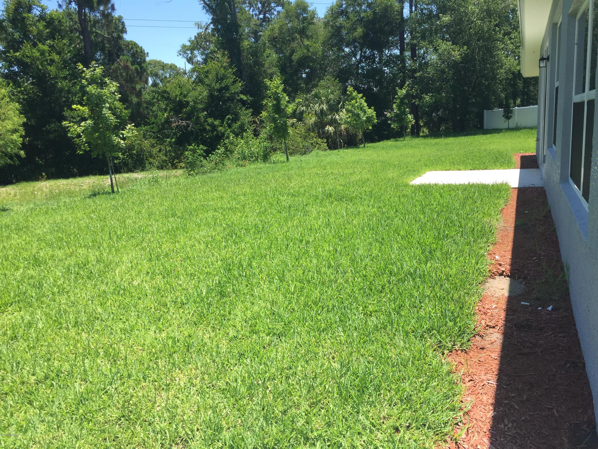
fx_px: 501
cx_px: 299
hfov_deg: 61.7
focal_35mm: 29
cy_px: 224
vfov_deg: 48.2
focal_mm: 4.15
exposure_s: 1/898
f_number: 2.2
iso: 32
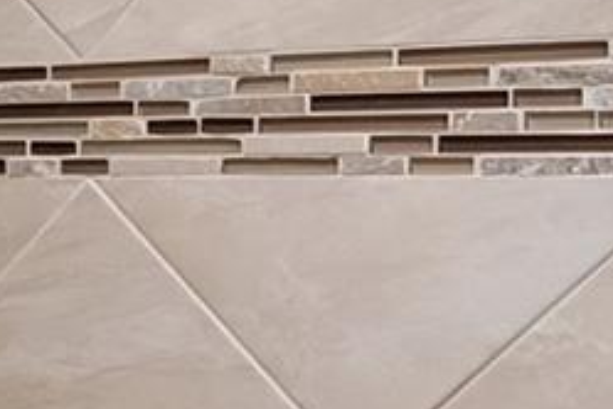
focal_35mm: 103
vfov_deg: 13.3
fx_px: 1754
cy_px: 254
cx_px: -406
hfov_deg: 17.1
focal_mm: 16
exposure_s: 1/80
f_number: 5
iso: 800
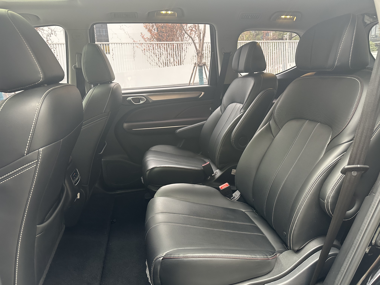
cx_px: 190
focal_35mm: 24
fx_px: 263
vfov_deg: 56.8
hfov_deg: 71.6
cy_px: 142
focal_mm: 6.86
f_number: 1.78
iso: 250
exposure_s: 1/90
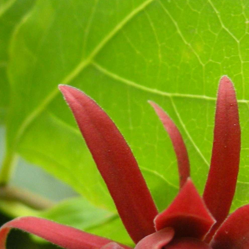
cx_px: 181
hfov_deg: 13.9
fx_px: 1017
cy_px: 262
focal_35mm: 125
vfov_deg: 13.7
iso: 146
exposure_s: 1/64
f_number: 2.7
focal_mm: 7.5
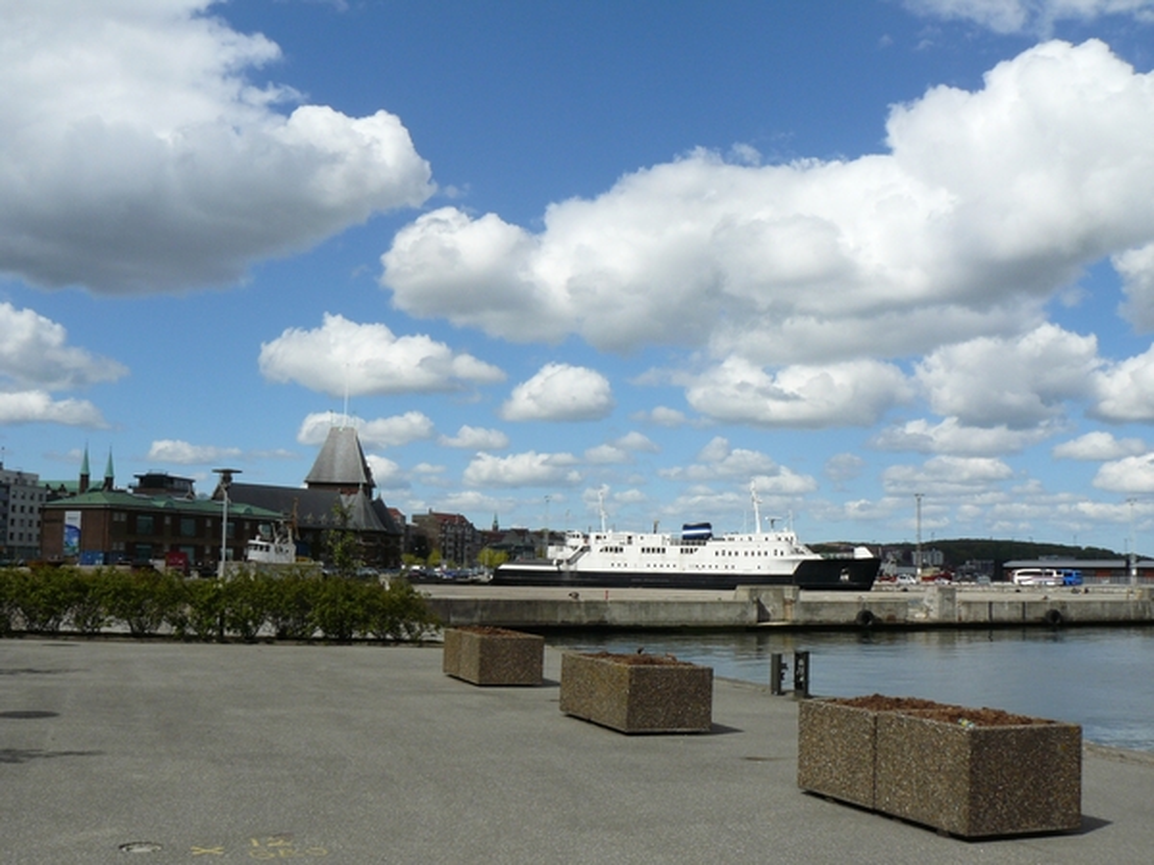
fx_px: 1200
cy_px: 432
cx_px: 577
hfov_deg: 51.4
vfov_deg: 39.7
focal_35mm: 36
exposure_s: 1/400
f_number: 7.1
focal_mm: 6
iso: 100
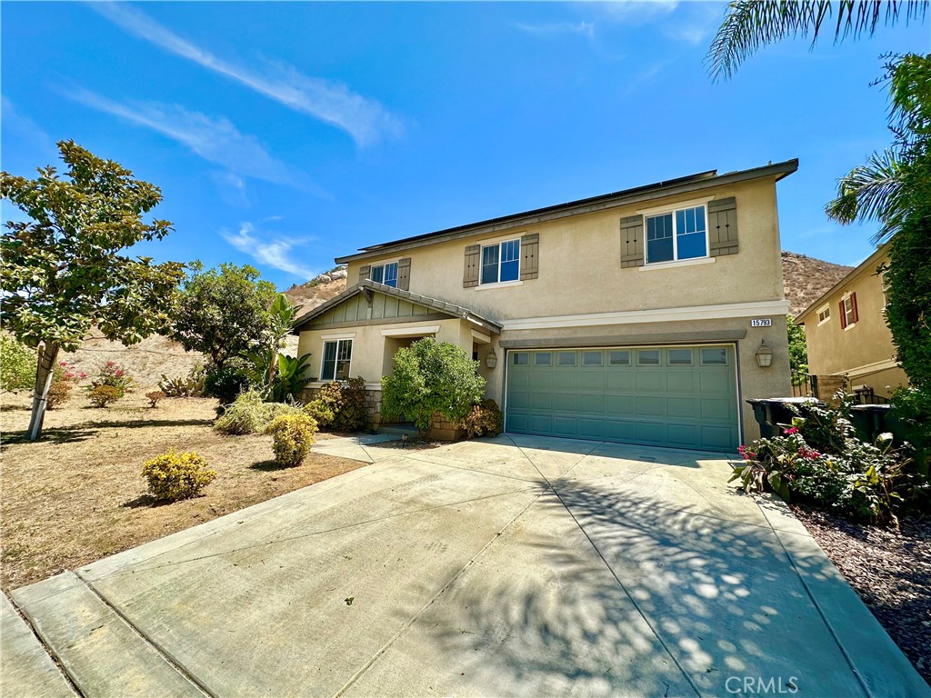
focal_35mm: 14
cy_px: 349
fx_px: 377
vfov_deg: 85.7
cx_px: 466
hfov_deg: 102.1
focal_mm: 2.22
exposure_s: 1/1350
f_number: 2.2
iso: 40
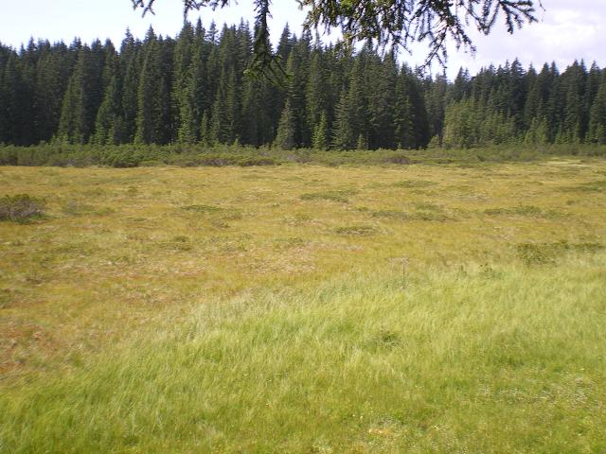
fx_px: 665
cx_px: 303
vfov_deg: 37.7
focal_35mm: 38
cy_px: 227
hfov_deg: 49.0
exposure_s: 1/160
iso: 64
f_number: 4.6
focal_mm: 6.3
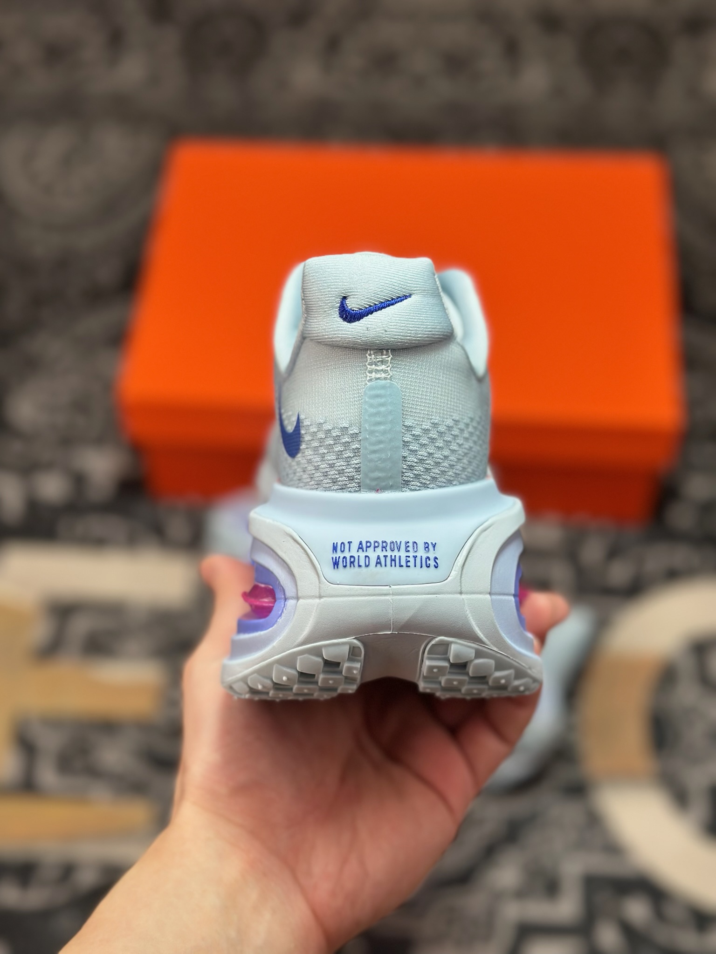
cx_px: 358
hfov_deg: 30.3
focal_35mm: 48
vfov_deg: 39.7
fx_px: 1324
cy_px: 477
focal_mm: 6.86
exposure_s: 1/903
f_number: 1.78
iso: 80
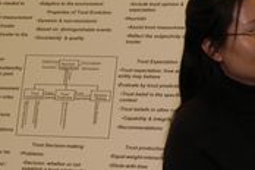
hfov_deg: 16.8
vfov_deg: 12.2
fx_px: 793
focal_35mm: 112
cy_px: 132
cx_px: 363
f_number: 6.3
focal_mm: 26
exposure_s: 1/50
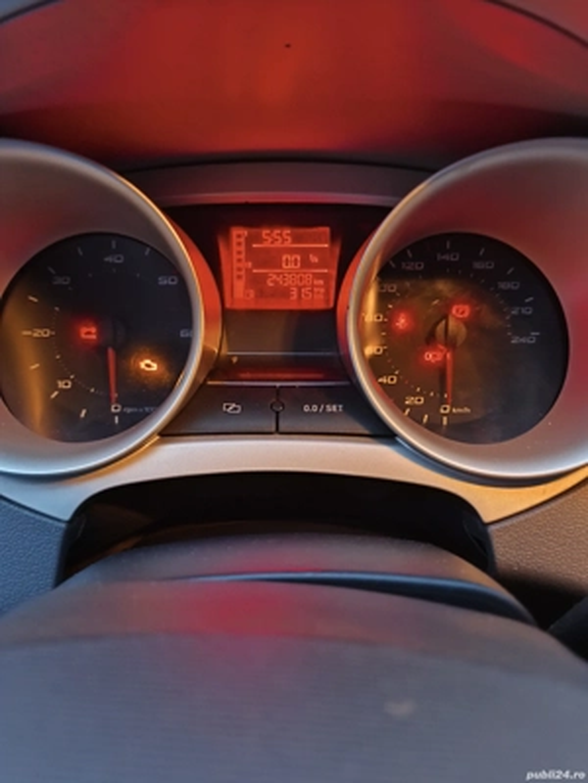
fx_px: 521
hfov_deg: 58.9
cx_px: 294
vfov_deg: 73.9
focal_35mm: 23
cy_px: 392
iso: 5000
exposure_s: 1/17.1
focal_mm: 6.14
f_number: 1.65
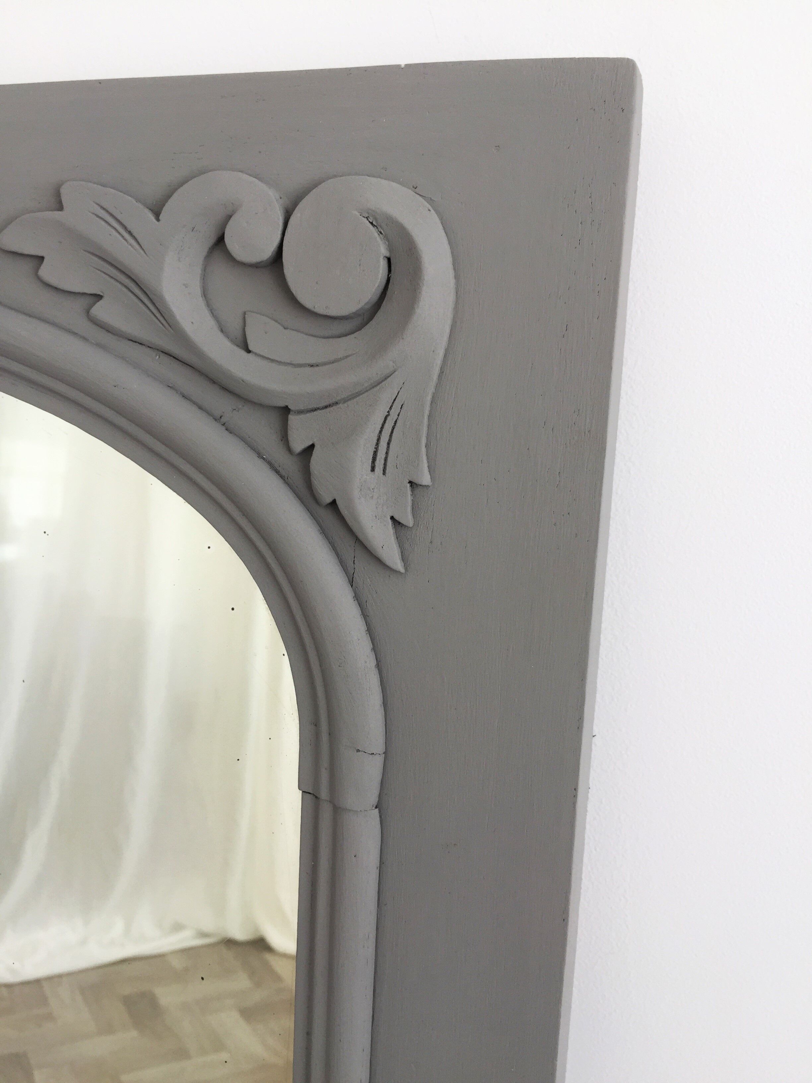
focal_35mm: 29
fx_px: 907
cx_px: 406
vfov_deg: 61.7
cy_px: 542
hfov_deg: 48.2
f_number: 2.2
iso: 32
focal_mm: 4.15
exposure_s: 1/100
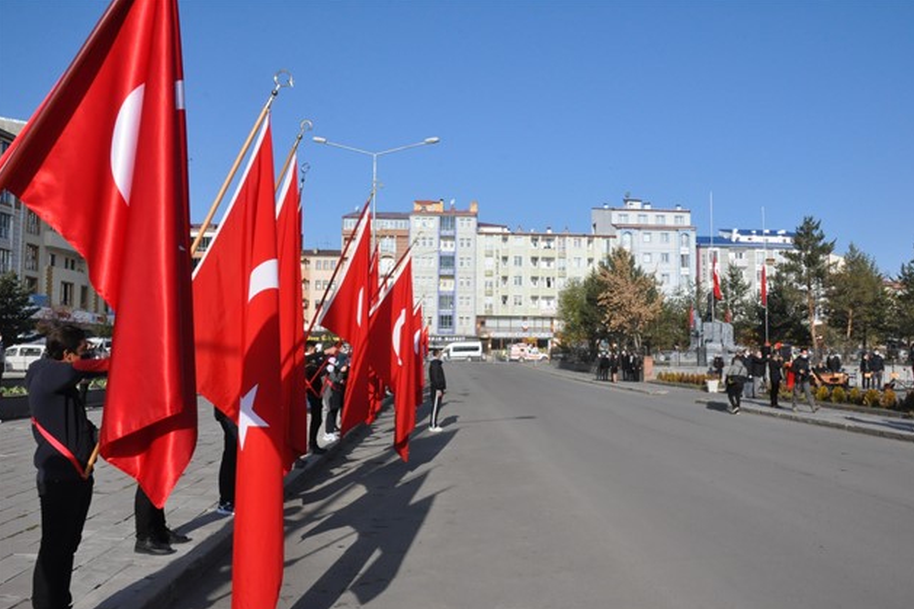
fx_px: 825
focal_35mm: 33
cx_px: 465
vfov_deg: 40.5
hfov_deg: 57.9
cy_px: 311
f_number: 20
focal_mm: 21
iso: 1250
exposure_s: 1/400
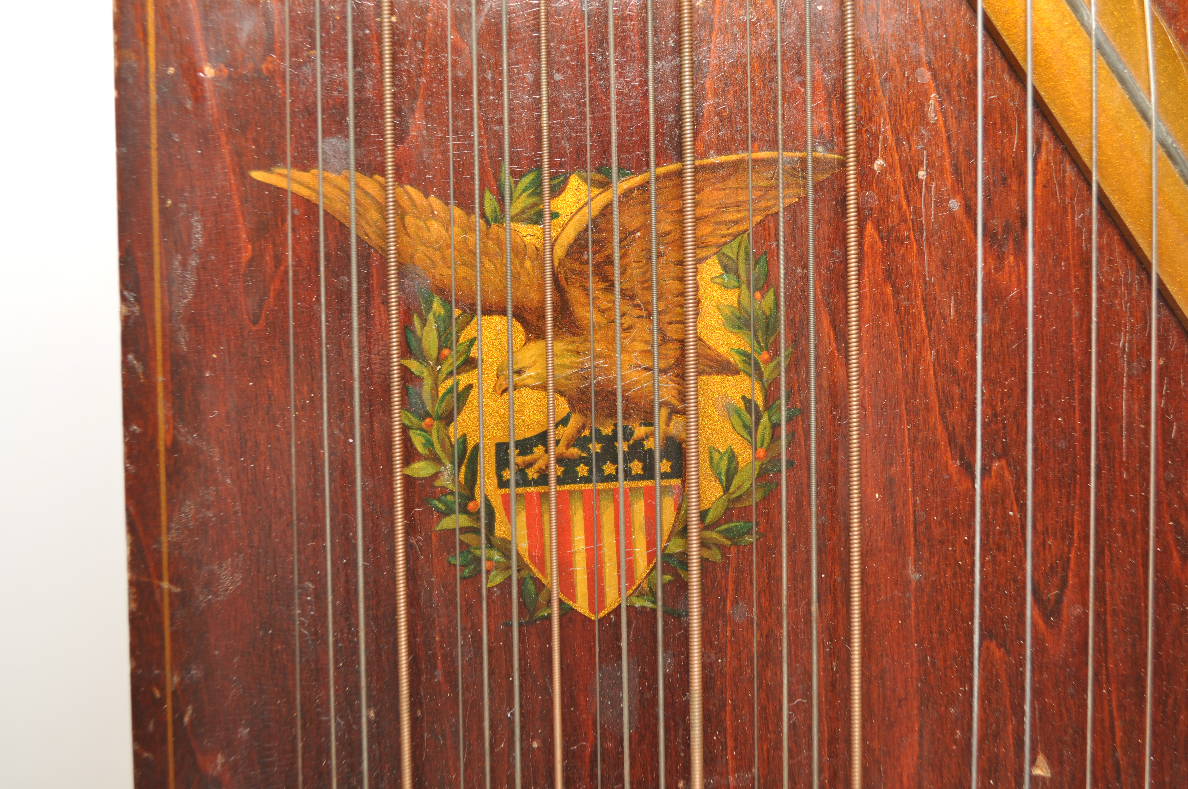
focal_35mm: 42
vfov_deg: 31.8
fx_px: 1384
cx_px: 594
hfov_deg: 46.4
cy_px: 394
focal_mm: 28
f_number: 5.6
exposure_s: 1/15
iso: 200
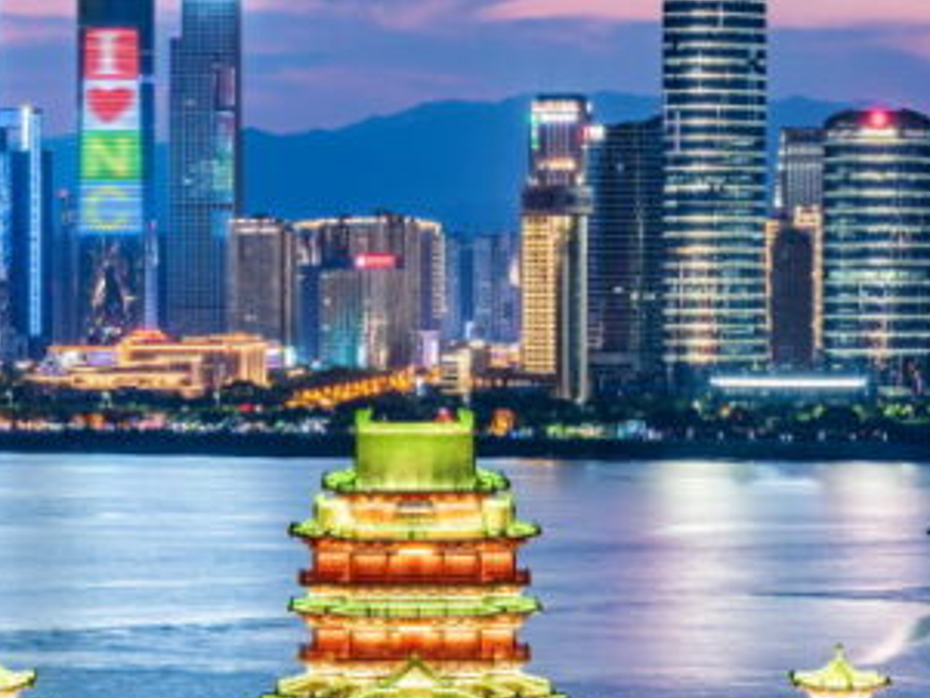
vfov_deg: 7.4
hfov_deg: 9.8
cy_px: 321
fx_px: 5402
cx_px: 420
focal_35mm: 201
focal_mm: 105
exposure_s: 5
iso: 64
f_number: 14
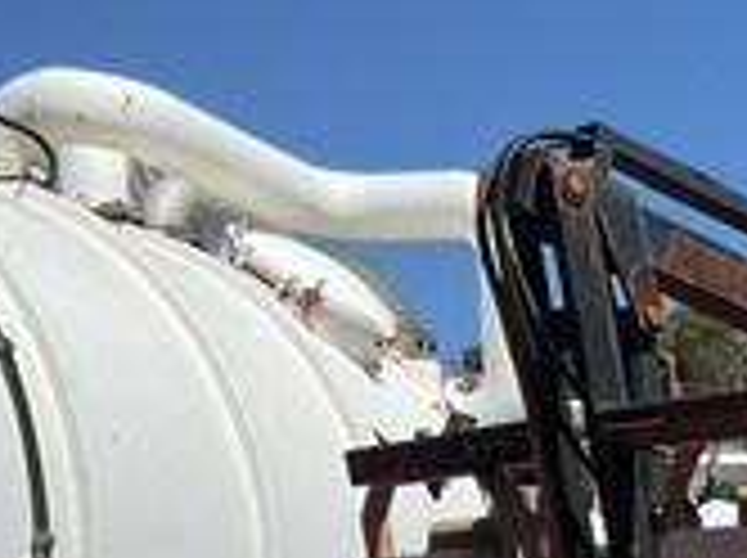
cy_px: 918
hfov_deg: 16.4
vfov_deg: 12.3
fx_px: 2413
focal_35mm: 112
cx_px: 1048
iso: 16
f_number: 1.8
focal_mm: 3
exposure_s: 1/2320
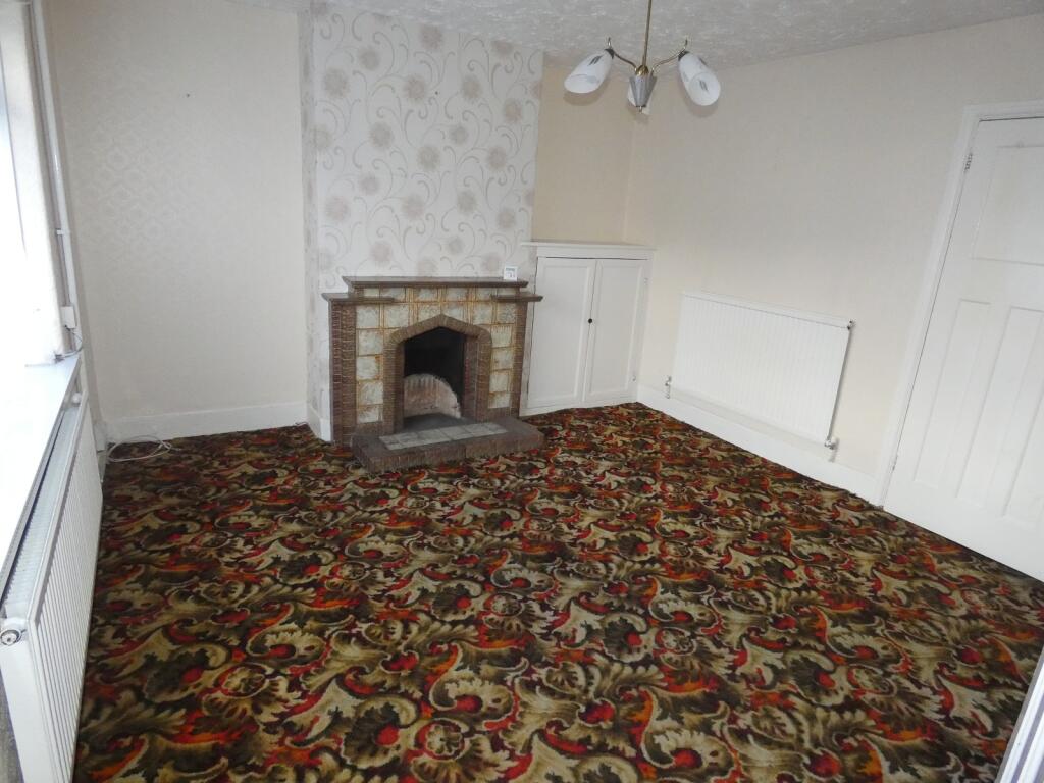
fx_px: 603
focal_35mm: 20
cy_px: 392
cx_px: 522
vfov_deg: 66.0
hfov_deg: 81.7
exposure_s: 1/125
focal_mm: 3.6
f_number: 2.8
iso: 800
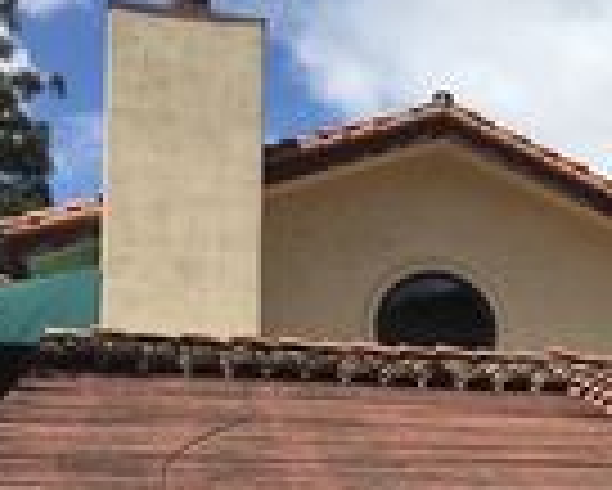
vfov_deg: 14.6
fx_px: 1885
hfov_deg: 16.9
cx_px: 878
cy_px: 483
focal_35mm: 104
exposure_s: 1/2079
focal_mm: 4.15
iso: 25
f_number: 2.2
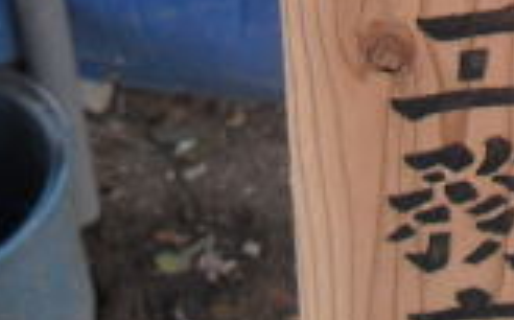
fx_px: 2084
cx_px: 476
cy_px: -264
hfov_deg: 13.9
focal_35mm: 149
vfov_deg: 8.4
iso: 200
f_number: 3.1
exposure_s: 1/80
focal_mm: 6.3
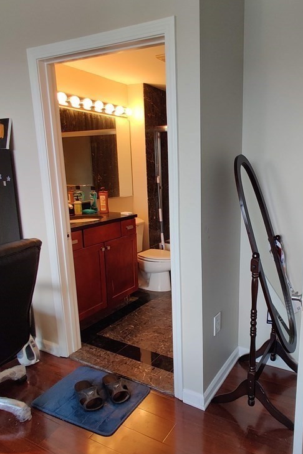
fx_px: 240
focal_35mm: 19
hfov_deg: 62.4
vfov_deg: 86.9
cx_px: 209
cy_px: 233
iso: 125
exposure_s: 1/50
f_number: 2.2
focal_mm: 2.25
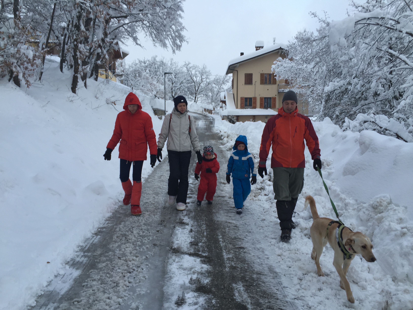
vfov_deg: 48.2
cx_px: 206
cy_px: 155
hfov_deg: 61.7
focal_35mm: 29
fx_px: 346
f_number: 2.2
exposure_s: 1/148
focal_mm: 4.15
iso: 32
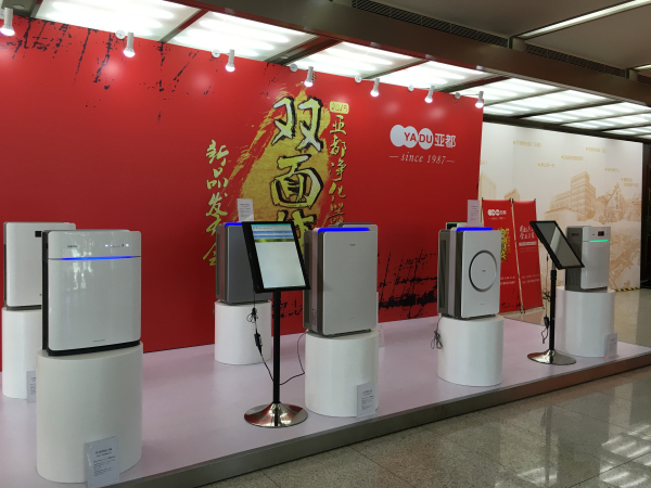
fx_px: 545
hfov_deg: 61.7
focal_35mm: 29
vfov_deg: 48.2
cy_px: 244
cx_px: 326
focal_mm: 4.15
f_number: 2.2
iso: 32
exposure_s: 1/33
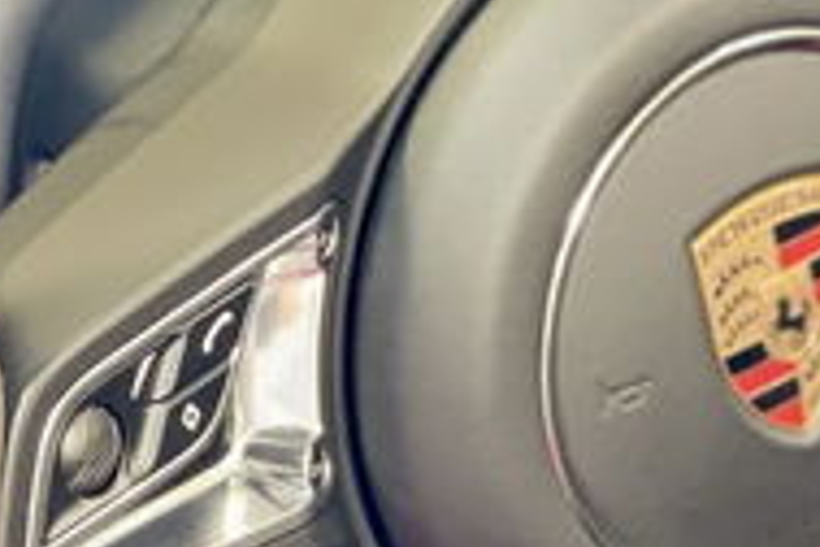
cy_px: 243
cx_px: 213
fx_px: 5011
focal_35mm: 220
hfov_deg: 9.3
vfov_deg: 6.2
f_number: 2
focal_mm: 6
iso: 250
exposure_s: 1/33
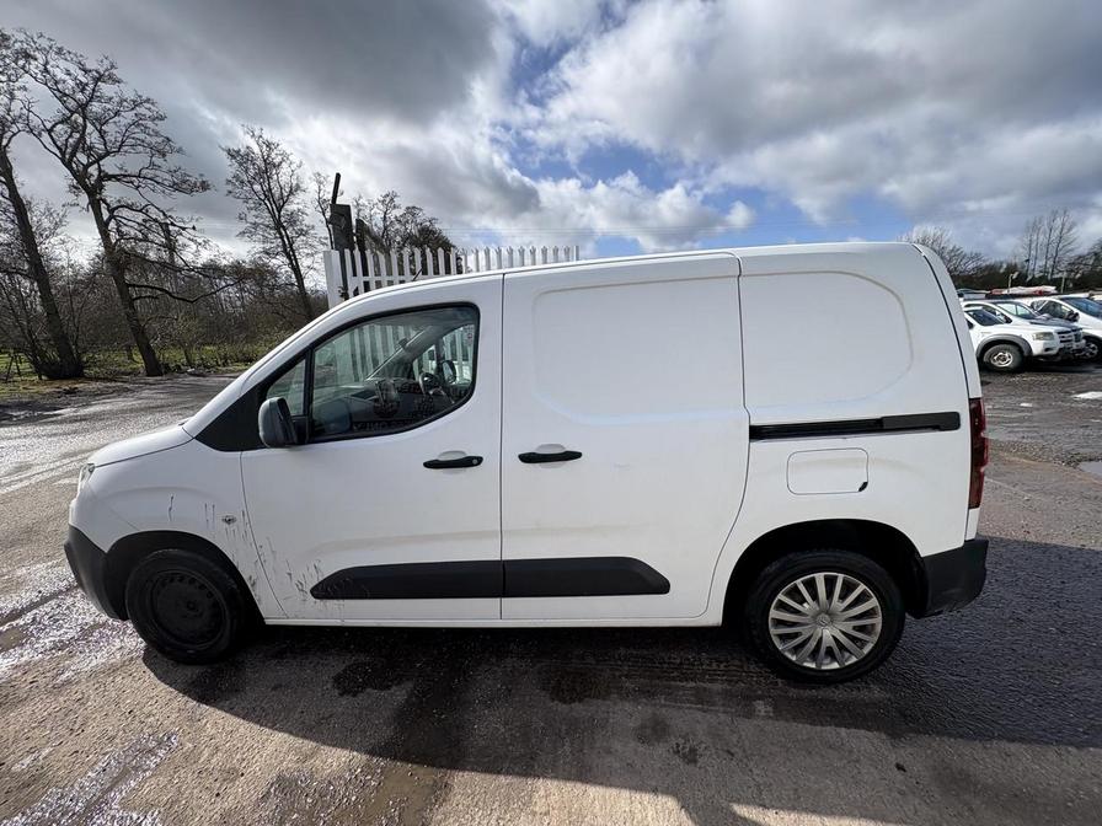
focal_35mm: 14
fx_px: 446
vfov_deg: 85.7
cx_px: 551
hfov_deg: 102.1
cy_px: 413
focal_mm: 2.22
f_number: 2.2
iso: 50
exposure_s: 1/1709
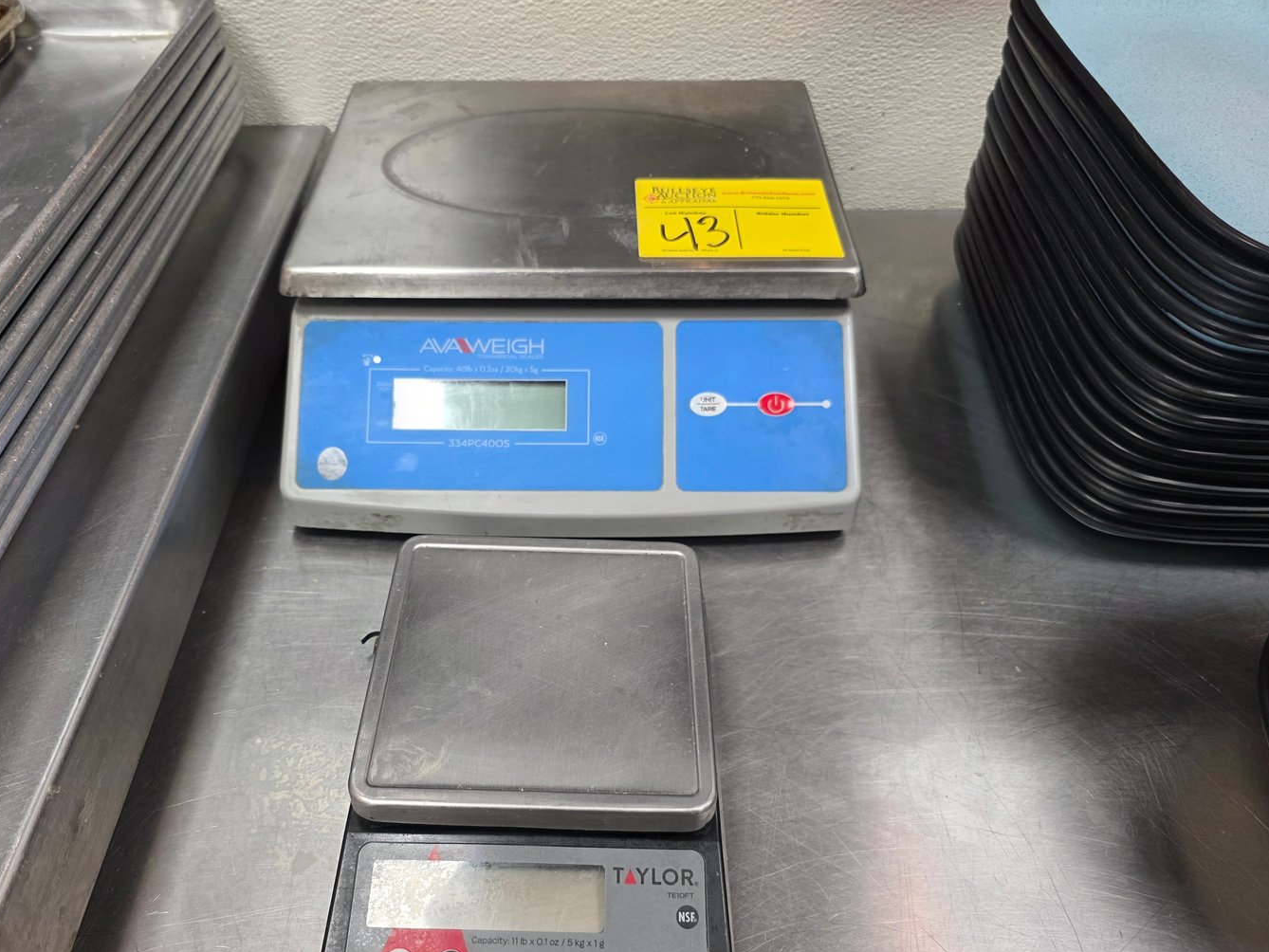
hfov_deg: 67.1
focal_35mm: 26
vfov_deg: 53.0
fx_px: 953
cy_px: 530
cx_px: 559
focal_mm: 6.3
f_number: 1.7
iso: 160
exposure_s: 1/120
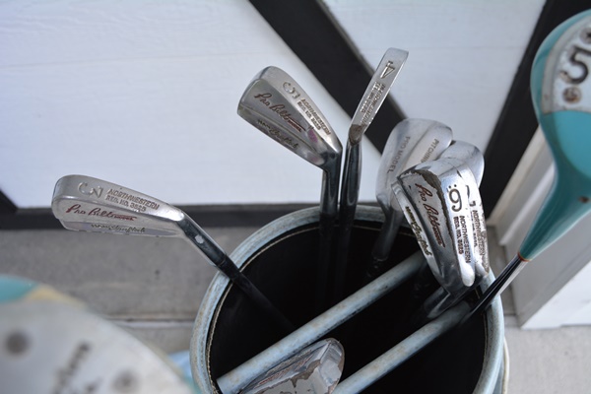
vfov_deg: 40.0
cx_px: 296
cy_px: 197
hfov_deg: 57.2
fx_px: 542
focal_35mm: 33
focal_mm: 22
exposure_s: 1/100
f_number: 5
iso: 400
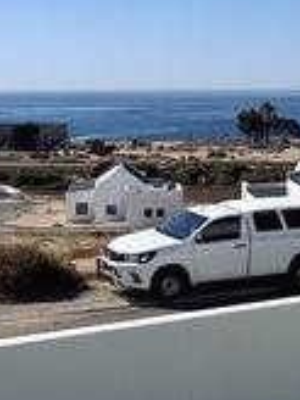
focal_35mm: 78
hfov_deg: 18.9
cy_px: 185
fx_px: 901
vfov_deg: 25.0
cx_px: 173
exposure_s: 1/2193
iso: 40
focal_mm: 1.64
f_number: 2.2
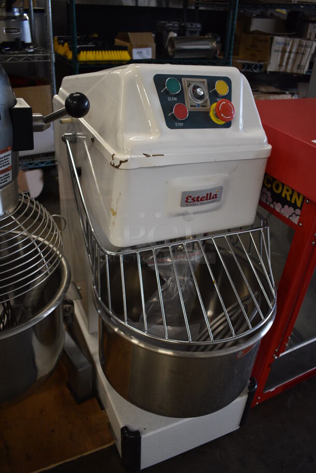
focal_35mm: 30
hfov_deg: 43.7
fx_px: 394
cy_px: 236
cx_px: 158
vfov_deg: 61.9
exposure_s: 1/125
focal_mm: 20
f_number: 3.5
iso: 900
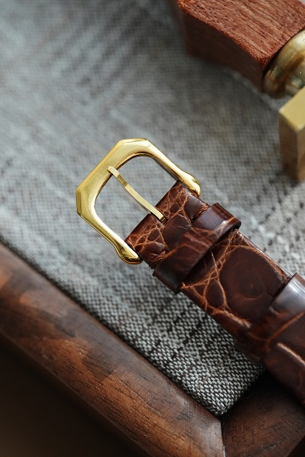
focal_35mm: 105
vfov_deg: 19.5
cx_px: 152
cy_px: 228
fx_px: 1334
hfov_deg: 13.0
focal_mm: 105
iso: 5000
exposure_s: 1/500
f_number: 4
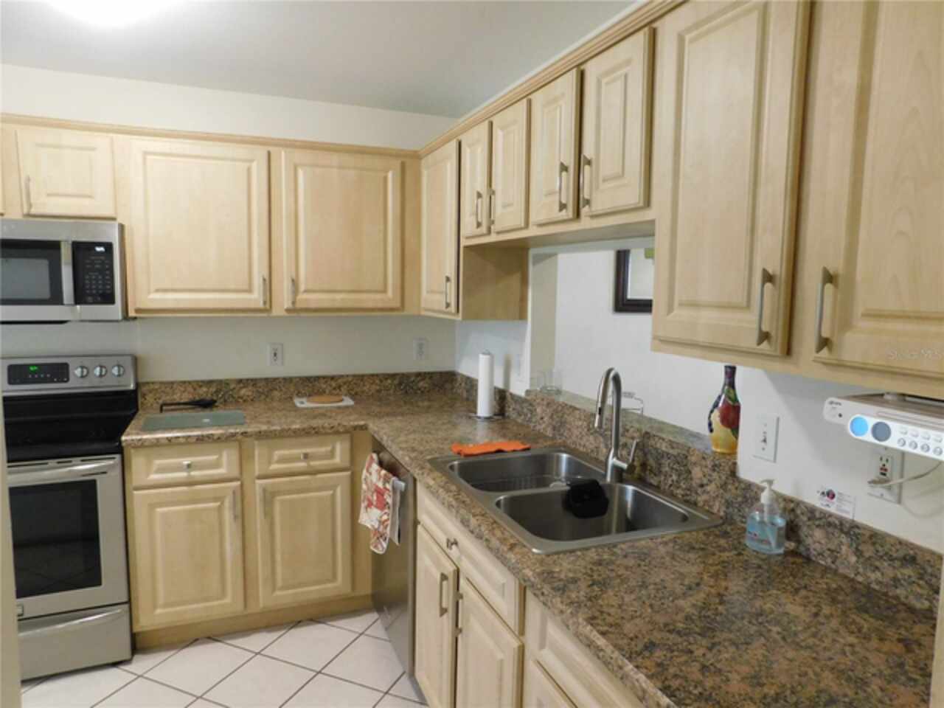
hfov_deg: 73.9
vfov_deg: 58.9
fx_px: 627
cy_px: 354
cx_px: 472
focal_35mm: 23
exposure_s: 1/30
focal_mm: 4
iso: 400
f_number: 3
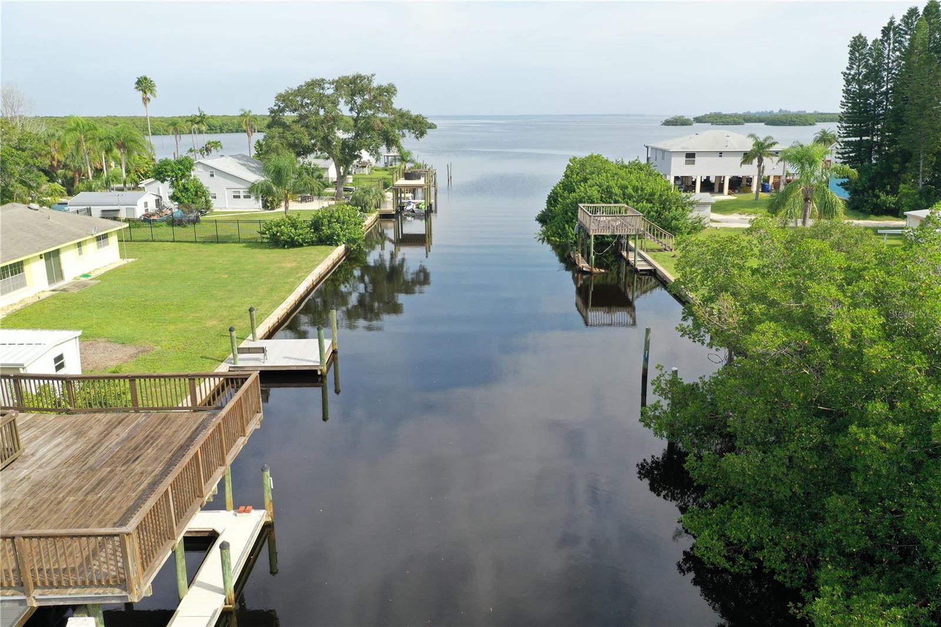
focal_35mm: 28
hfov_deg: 65.5
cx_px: 470
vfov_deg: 46.4
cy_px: 314
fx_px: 732
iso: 100
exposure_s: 1/120
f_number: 4
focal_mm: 10.26
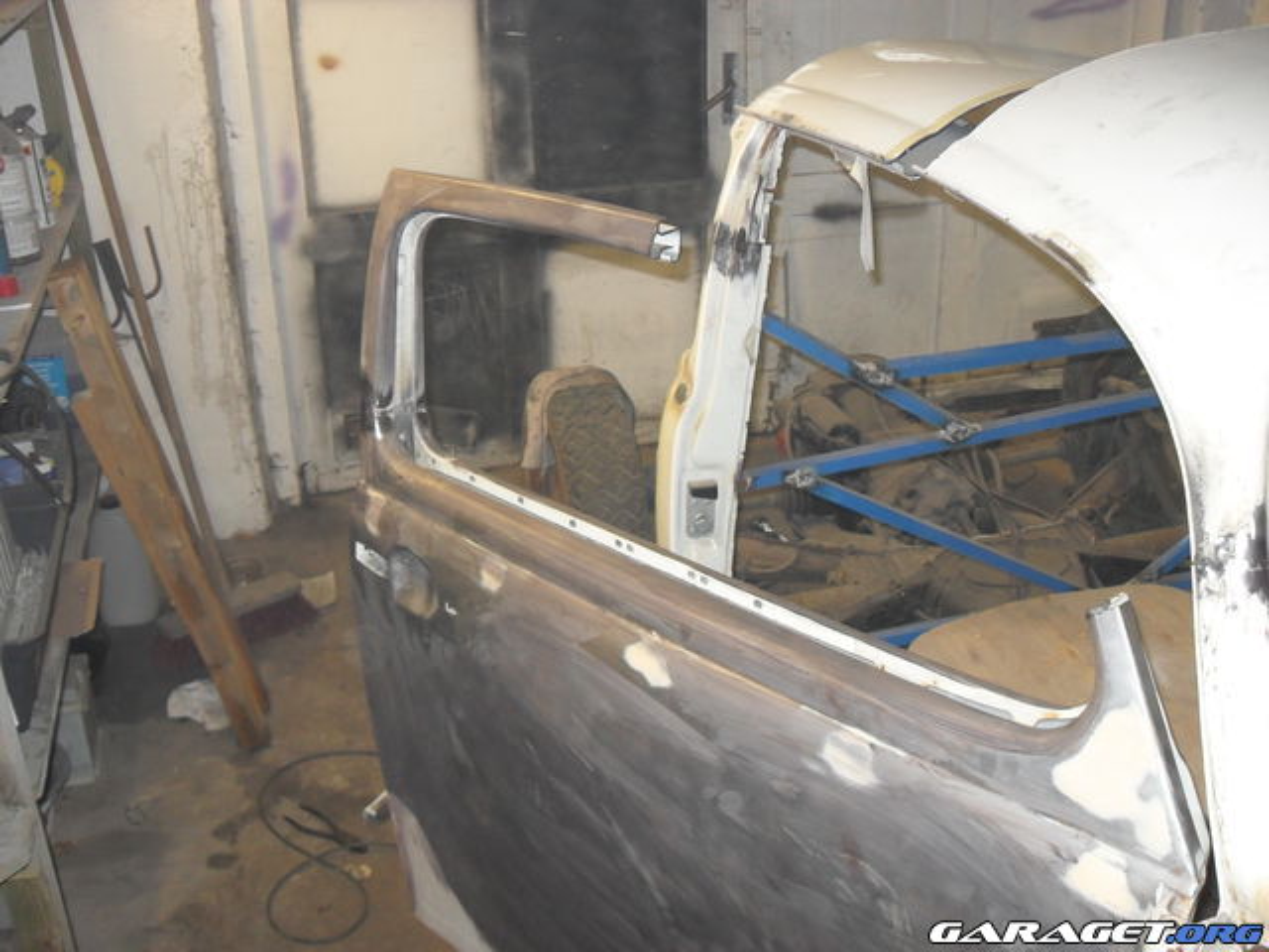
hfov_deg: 52.6
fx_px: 1283
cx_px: 634
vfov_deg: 40.7
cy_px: 476
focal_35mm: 35
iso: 200
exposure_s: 1/45
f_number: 2.8
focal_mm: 6.2
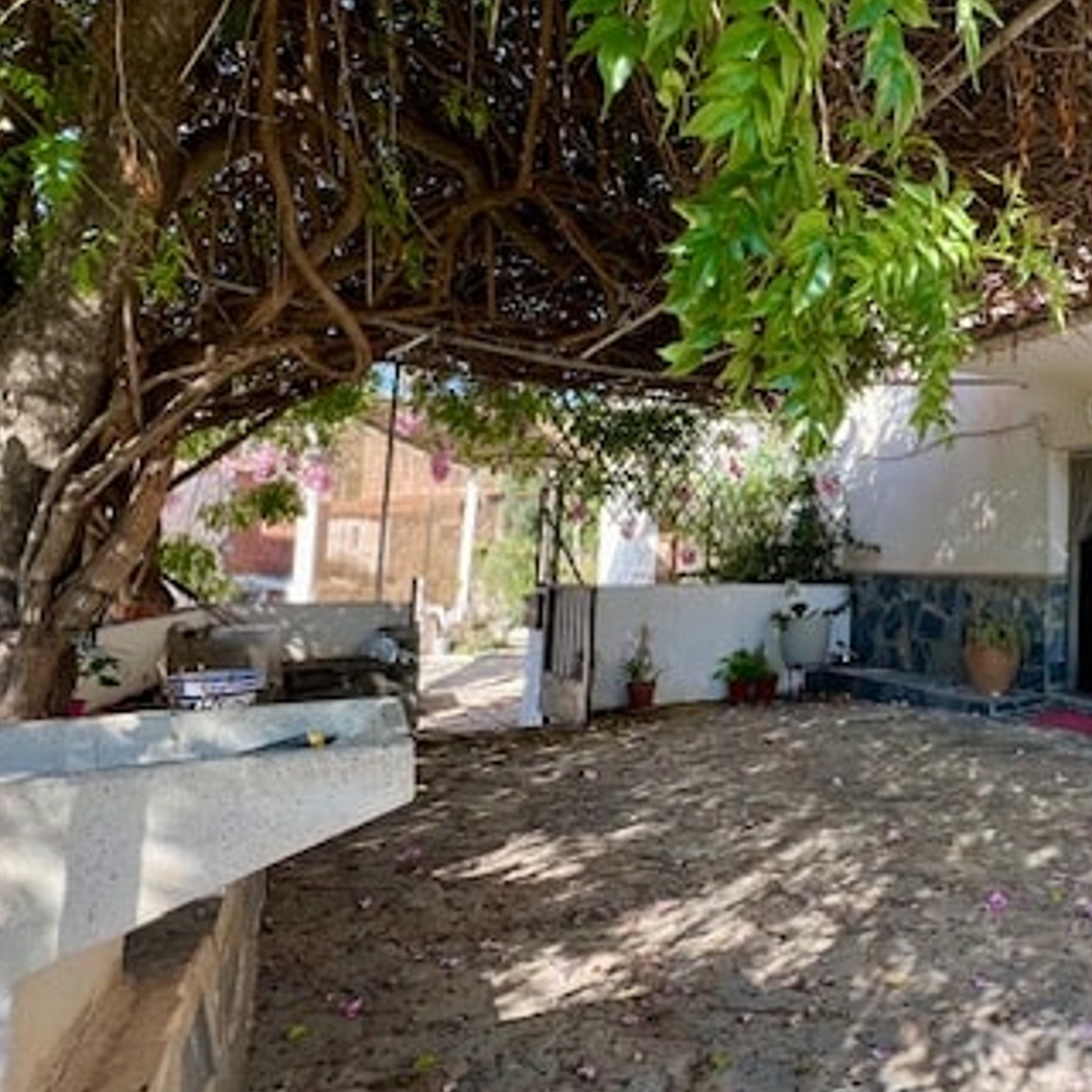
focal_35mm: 23
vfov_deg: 67.1
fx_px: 821
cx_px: 877
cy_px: 498
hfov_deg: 61.6
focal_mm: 1.57
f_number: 1.8
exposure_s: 1/320
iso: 32
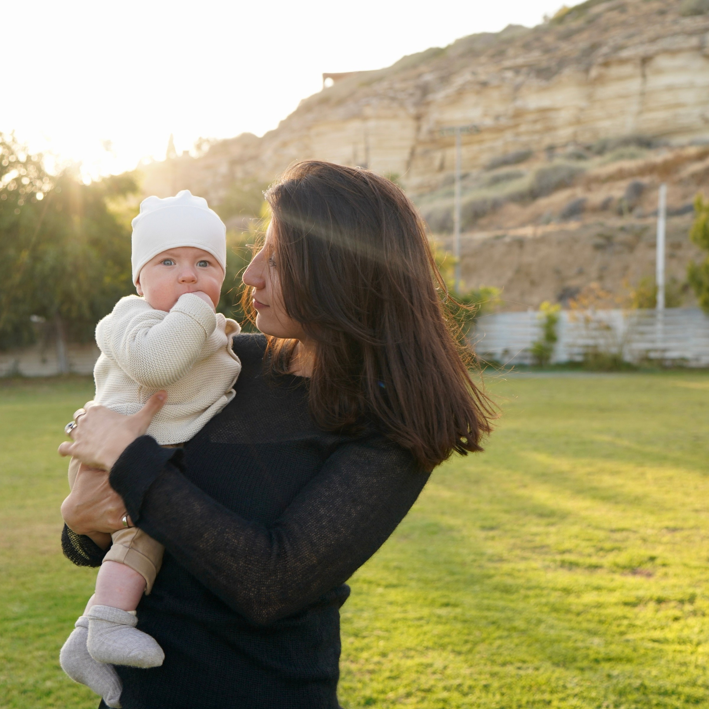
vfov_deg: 38.3
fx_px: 1020
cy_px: 350
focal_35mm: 44
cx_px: 321
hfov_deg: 38.3
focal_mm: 34
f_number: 4
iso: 200
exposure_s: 1/250
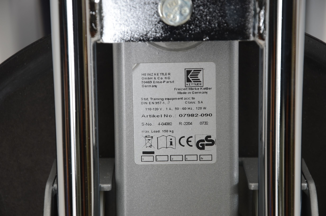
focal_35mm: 158
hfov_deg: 13.1
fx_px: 1423
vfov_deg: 8.7
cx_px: 163
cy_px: 108
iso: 160
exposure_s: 1/60
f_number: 6.3
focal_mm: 105
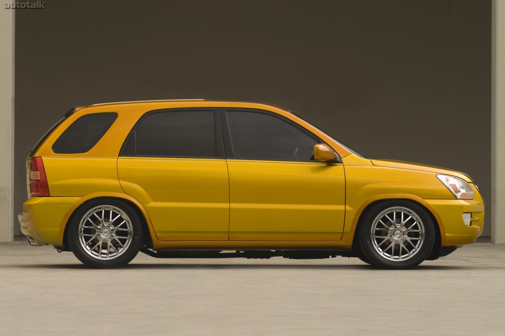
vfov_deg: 7.0
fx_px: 2733
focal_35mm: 195
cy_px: 168
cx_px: 252
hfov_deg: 10.6
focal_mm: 130
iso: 200
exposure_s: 1/8
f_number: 8
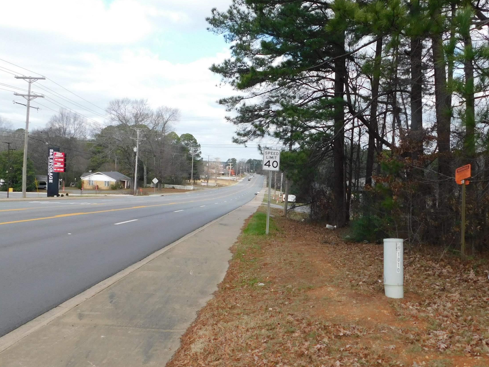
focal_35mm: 32
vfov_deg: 44.1
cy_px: 198
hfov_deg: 56.6
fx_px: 452
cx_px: 275
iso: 125
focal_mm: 4
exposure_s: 1/640
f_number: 3
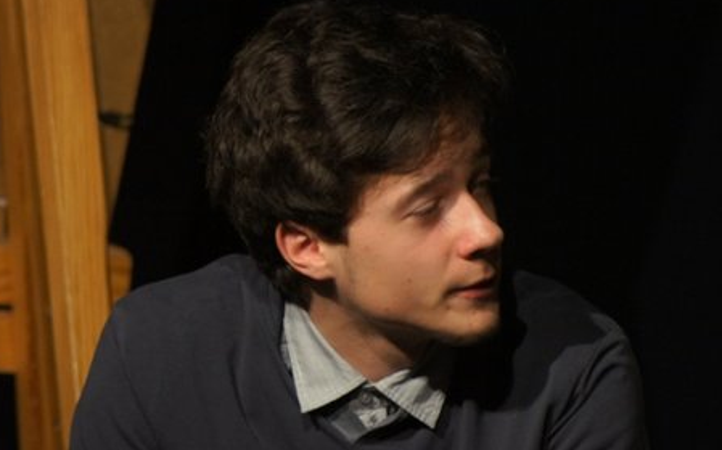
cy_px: 259
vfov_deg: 2.0
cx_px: 267
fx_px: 13057
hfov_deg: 3.2
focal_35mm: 664
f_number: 5.6
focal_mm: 300
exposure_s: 1/60
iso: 1600
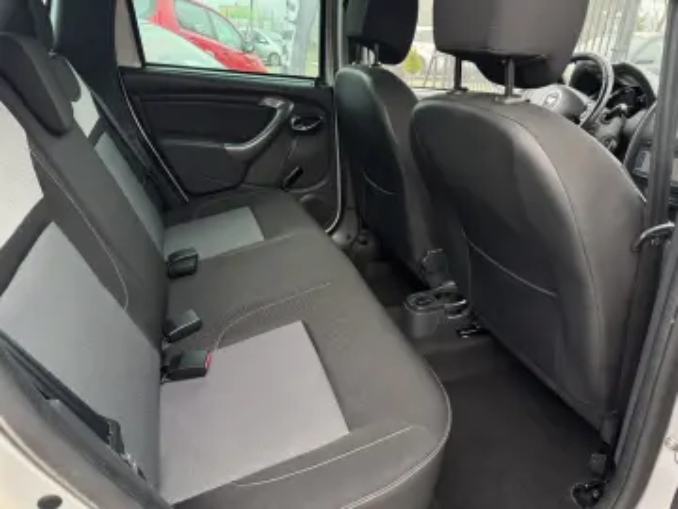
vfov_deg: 56.8
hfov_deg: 71.6
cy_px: 254
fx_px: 470
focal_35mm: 24
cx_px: 339
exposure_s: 1/121
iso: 125
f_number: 1.78
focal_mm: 6.76
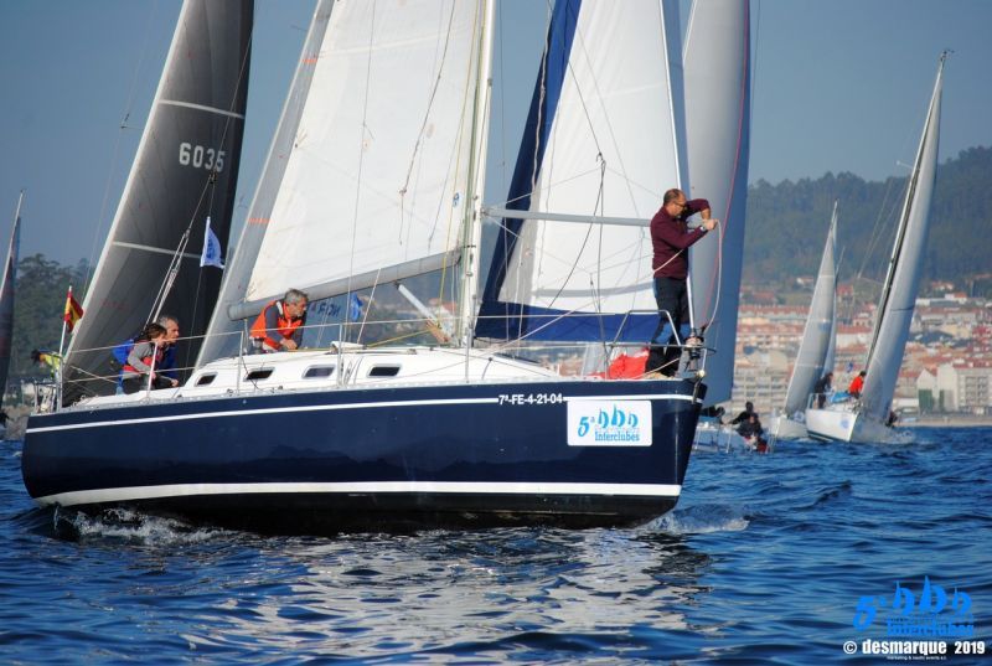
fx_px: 6213
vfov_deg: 6.1
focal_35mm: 225
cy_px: 333
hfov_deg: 9.1
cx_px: 496
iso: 200
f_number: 5
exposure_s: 1/1600
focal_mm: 150
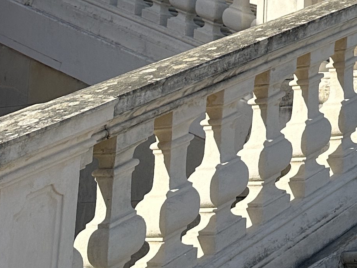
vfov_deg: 13.7
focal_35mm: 105
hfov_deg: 17.4
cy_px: -51
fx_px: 1083
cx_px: 487
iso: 80
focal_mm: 6.86
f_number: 1.78
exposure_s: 1/7042
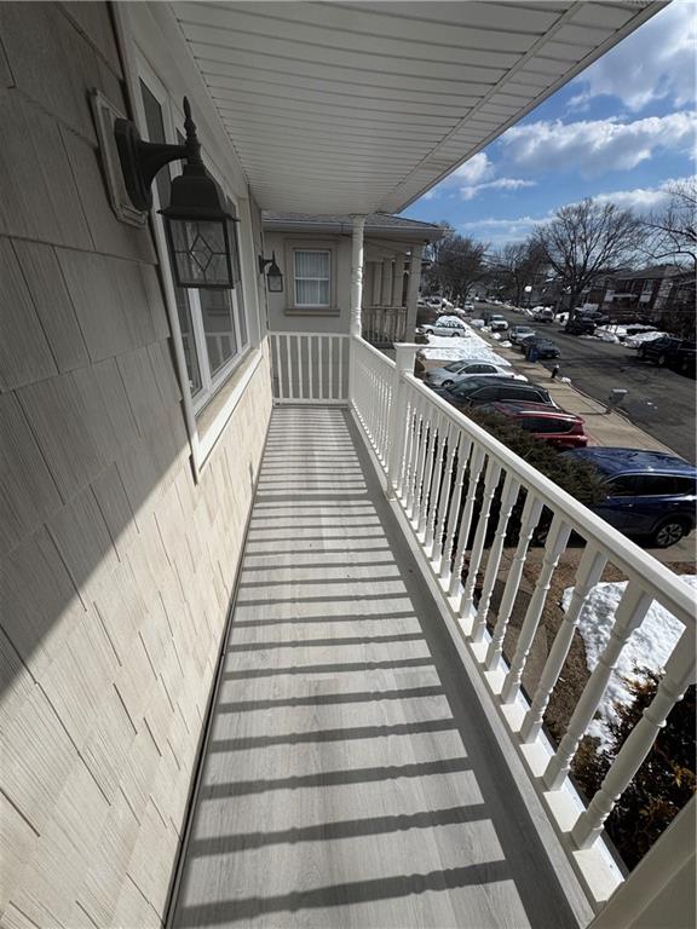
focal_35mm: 14
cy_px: 464
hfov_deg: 85.7
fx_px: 376
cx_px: 348
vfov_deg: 102.1
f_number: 2.2
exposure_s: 1/3906
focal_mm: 2.22
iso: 40
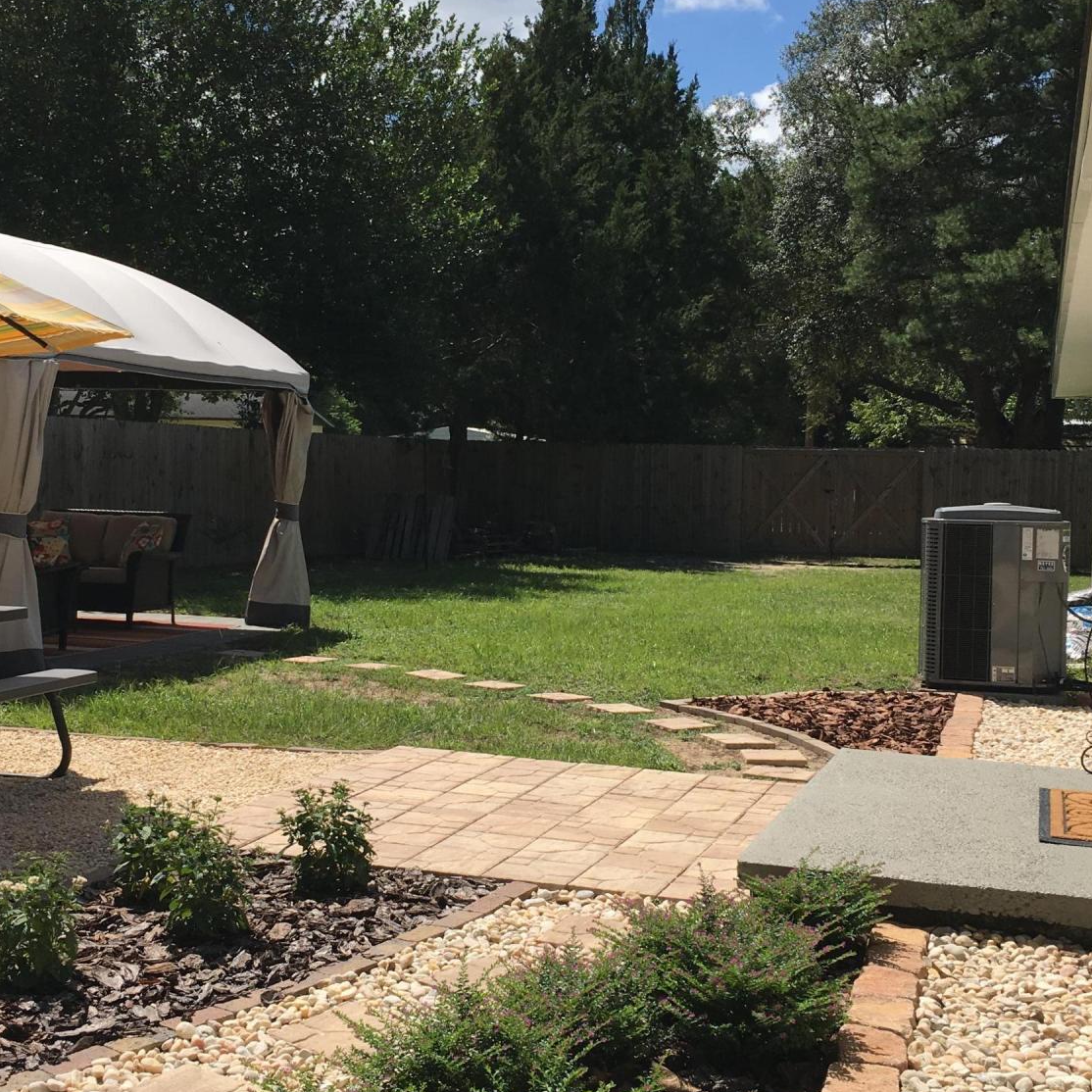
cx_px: 513
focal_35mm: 46
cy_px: 530
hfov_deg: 36.8
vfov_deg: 36.8
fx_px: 1642
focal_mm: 4.15
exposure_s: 1/2262
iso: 25
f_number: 2.2
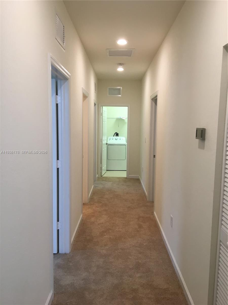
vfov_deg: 61.7
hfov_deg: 48.2
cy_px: 152
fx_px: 255
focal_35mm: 29
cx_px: 114
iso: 50
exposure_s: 1/30
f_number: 2.2
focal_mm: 4.15
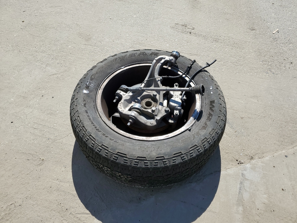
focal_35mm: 26
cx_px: 148
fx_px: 223
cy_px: 112
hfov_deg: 67.3
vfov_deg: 53.1
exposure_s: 1/3333
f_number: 1.5
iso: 50
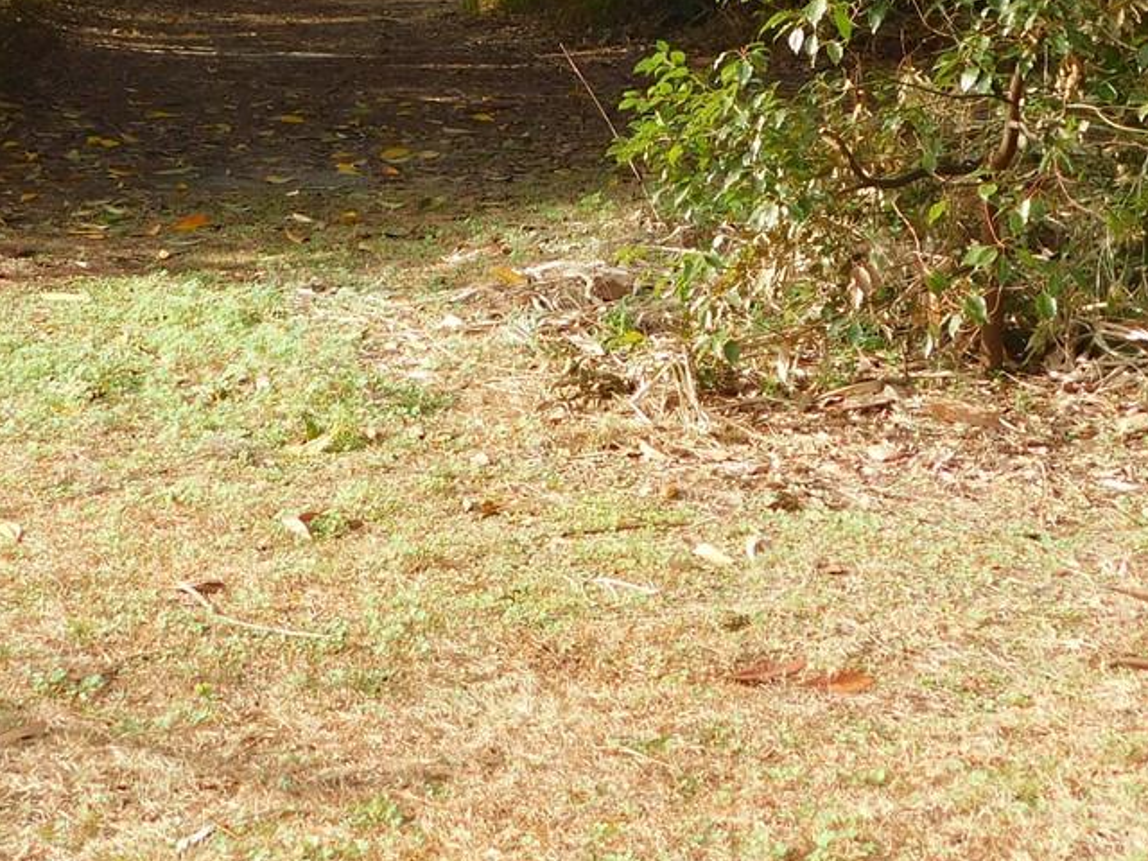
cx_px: 425
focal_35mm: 90
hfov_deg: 21.7
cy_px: -120
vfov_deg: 15.9
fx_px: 2985
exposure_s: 1/320
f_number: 3.5
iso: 125
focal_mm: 6.3
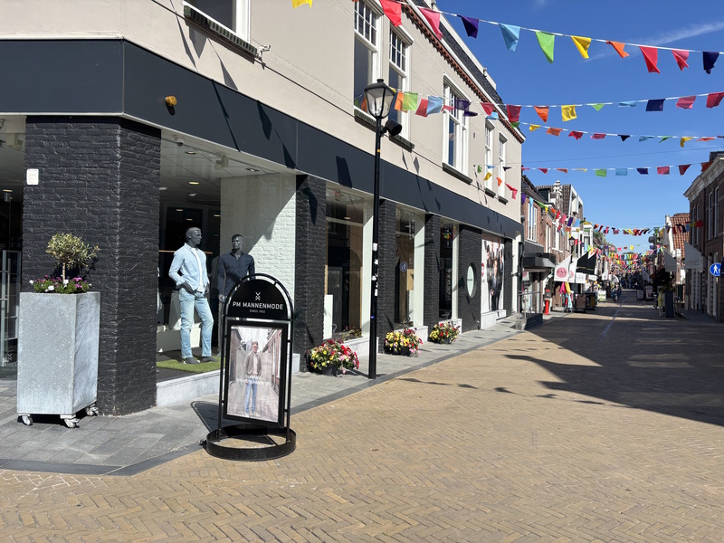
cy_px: 272
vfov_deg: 53.1
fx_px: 544
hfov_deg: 67.3
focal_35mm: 26
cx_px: 362
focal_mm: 5.96
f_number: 1.6
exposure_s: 1/3650
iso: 50
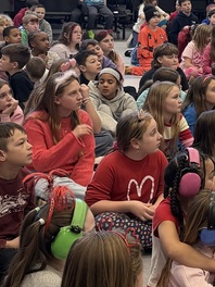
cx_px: 344
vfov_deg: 20.9
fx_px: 770
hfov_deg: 14.6
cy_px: 71
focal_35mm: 93
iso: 250
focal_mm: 6.76
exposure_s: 1/120
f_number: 1.78
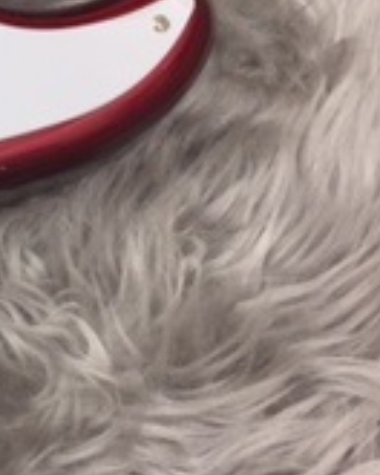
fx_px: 1546
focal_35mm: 110
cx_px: -435
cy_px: 81
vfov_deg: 17.3
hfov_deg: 12.1
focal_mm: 4.15
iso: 64
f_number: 2.2
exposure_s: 1/30
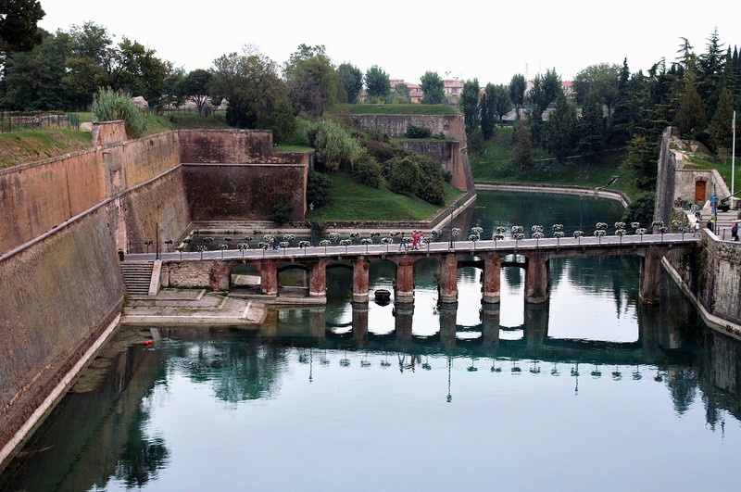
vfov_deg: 20.1
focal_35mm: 68
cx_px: 370
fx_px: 1387
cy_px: 246
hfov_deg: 29.9
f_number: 5.6
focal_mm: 45
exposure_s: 1/40
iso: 800
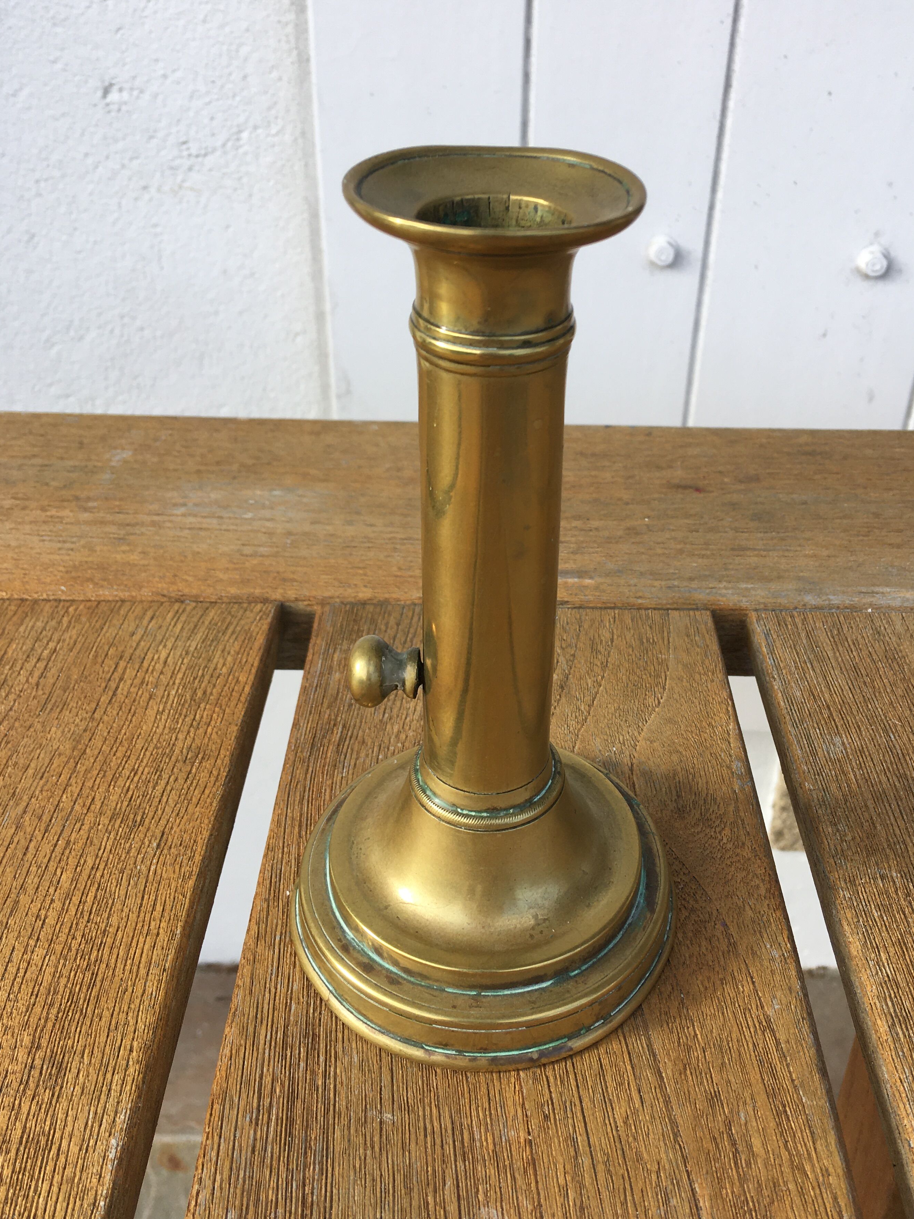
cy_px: 550
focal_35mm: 33
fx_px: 1162
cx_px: 518
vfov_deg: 55.3
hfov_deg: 42.9
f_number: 2.2
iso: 25
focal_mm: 4.15
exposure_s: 1/569
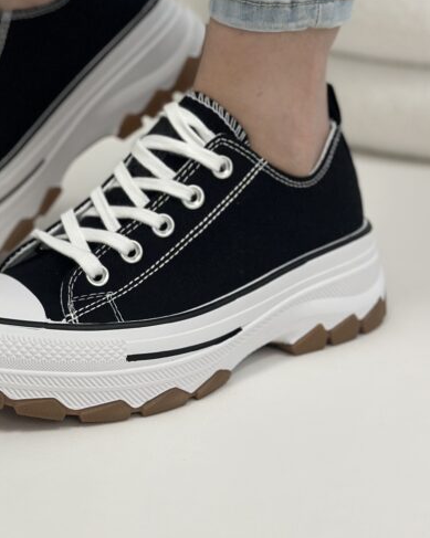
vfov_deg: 24.4
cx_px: 117
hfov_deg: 19.8
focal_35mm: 77
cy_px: 116
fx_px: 1226
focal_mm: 6.86
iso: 125
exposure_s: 1/100
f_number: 1.78
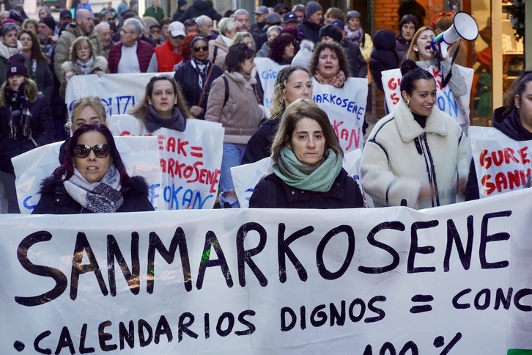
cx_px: 266
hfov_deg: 17.1
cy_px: 178
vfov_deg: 11.4
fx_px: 1773
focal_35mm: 120
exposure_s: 1/50
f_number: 7.1
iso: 500
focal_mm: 80
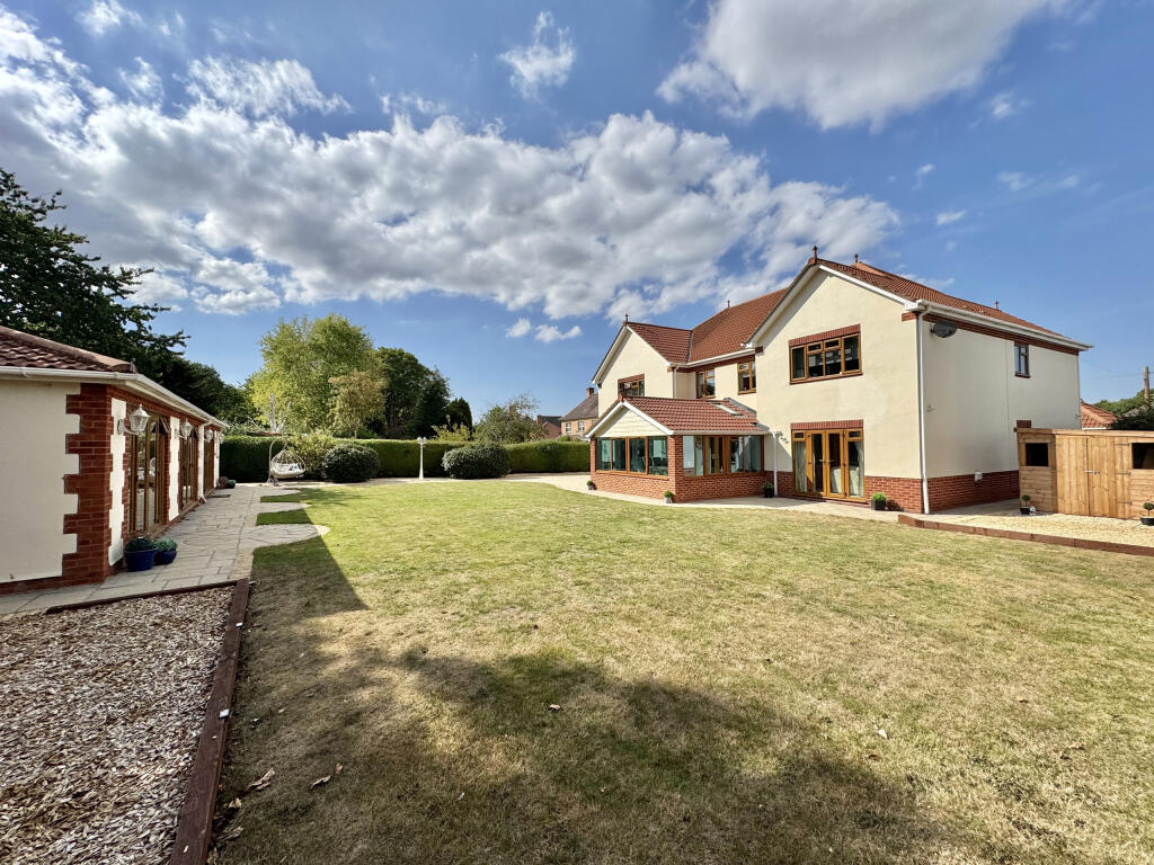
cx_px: 577
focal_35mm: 14
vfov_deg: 85.7
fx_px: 467
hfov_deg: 102.1
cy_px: 432
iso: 40
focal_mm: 2.22
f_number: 2.2
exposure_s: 1/2874
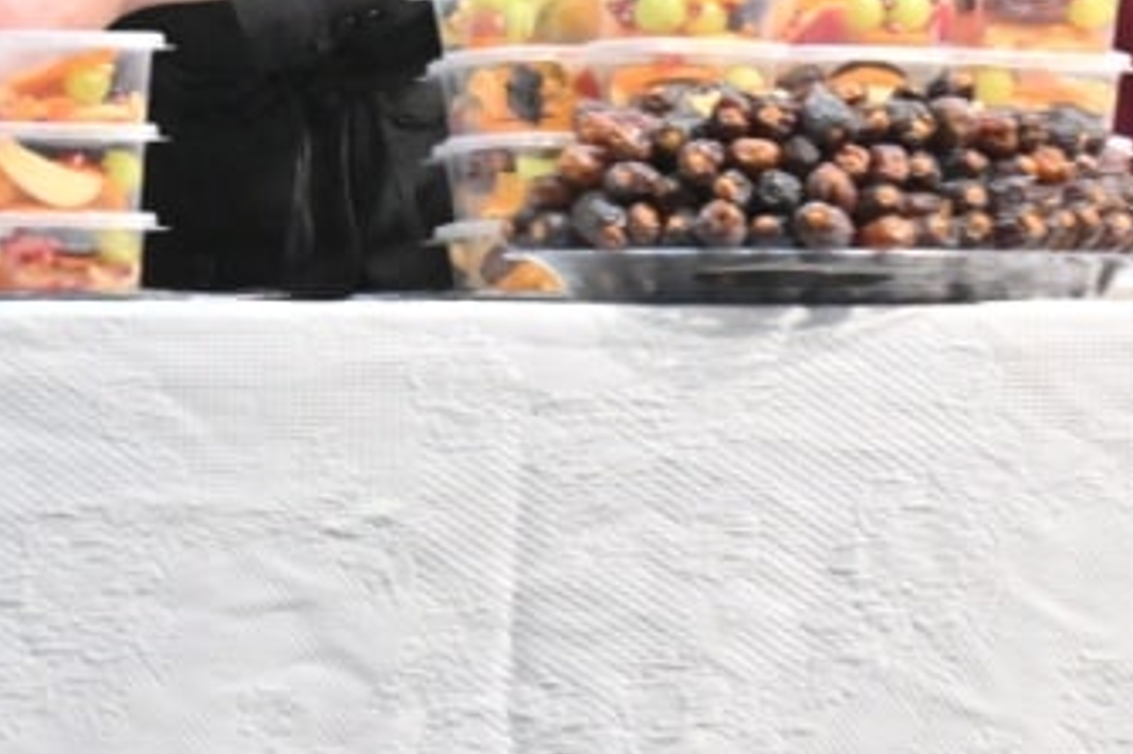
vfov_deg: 5.1
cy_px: -298
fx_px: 8367
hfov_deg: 7.7
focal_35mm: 266
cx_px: 47
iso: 2000
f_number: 4
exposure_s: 1/250
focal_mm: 58
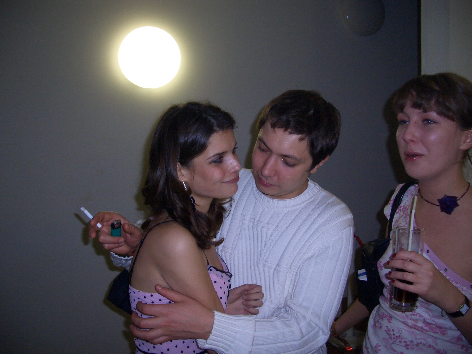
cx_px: 236
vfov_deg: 40.7
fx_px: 477
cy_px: 177
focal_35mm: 35
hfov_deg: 52.6
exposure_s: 1/60
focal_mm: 5.8
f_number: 2.6
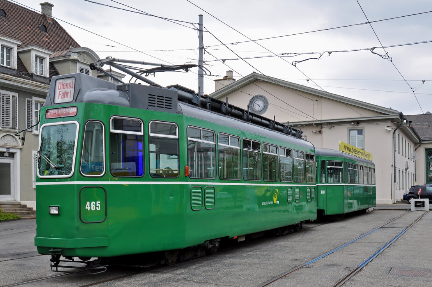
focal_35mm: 39
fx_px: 467
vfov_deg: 34.1
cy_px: 143
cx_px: 207
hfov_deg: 49.6
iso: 200
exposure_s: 1/20
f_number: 11
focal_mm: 24
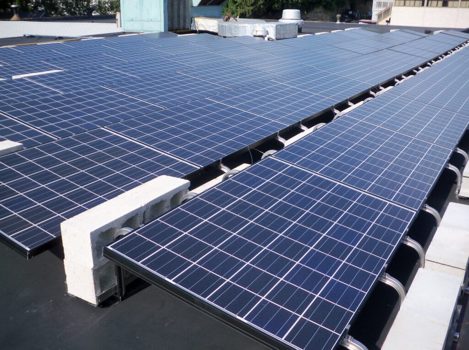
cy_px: 175
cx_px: 234
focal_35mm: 38
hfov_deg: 49.0
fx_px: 514
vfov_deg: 37.6
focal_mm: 6.3
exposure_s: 1/500
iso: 100
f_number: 3.5
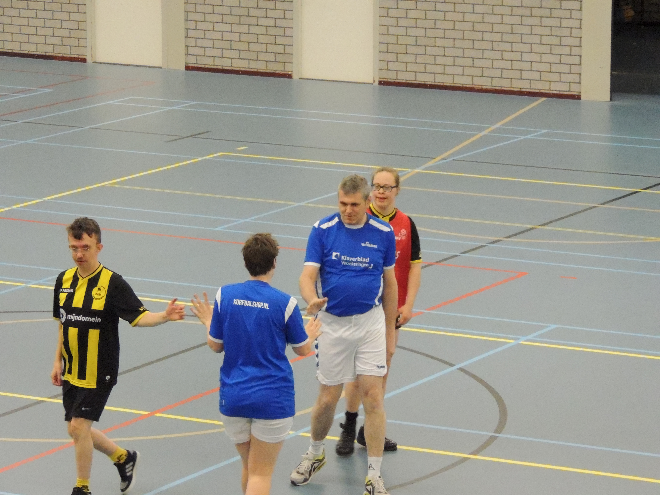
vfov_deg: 8.7
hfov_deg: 11.6
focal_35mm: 170
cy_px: 248
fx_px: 3241
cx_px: 330
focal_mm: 30.3
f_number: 4.5
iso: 3200
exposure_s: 1/160
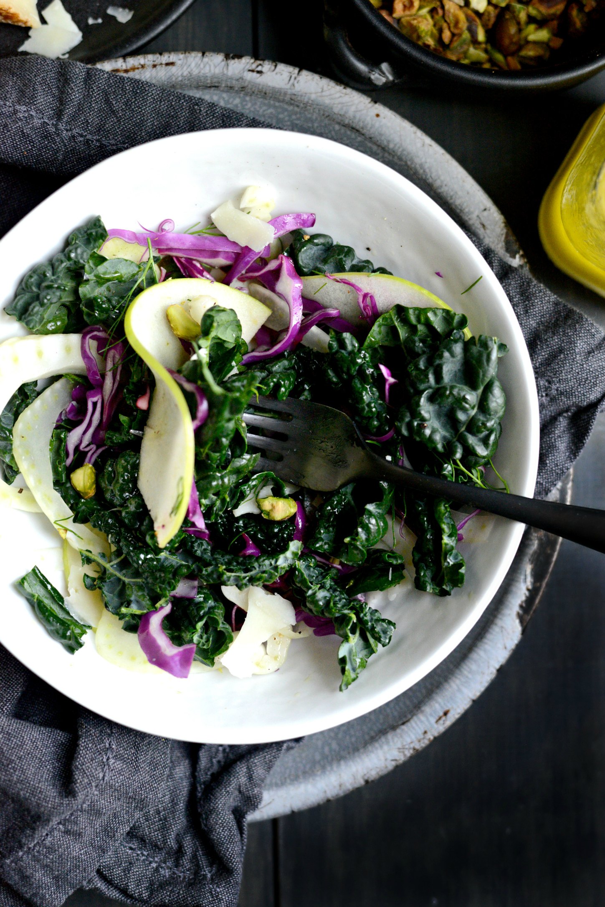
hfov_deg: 27.0
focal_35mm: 50
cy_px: 454
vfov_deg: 39.6
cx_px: 302
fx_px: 1259
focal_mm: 50
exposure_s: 1/640
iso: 3200
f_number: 3.5
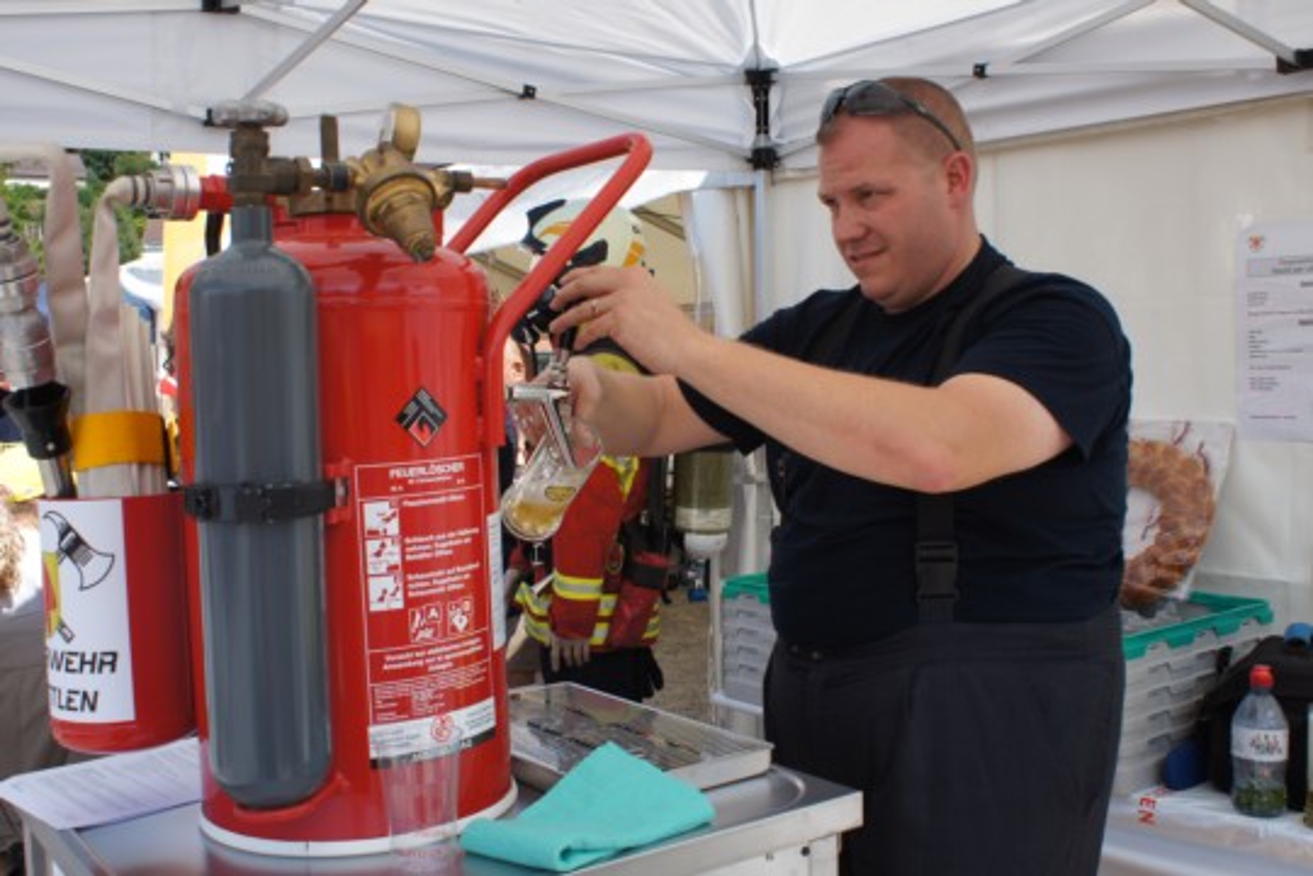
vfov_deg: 36.9
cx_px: 656
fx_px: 1313
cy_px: 438
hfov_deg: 53.1
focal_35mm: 36
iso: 100
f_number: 9
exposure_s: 1/80
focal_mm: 24
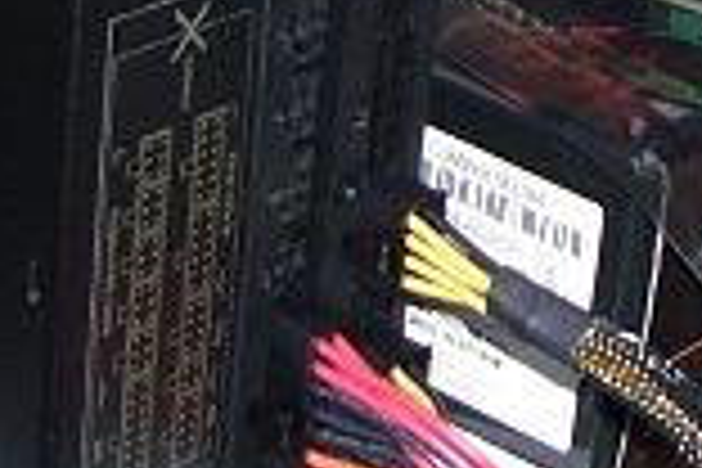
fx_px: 2905
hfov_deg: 13.6
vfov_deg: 8.9
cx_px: 702
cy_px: -351
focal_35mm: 149
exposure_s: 1/30
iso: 100
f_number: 2.8
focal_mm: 5.8
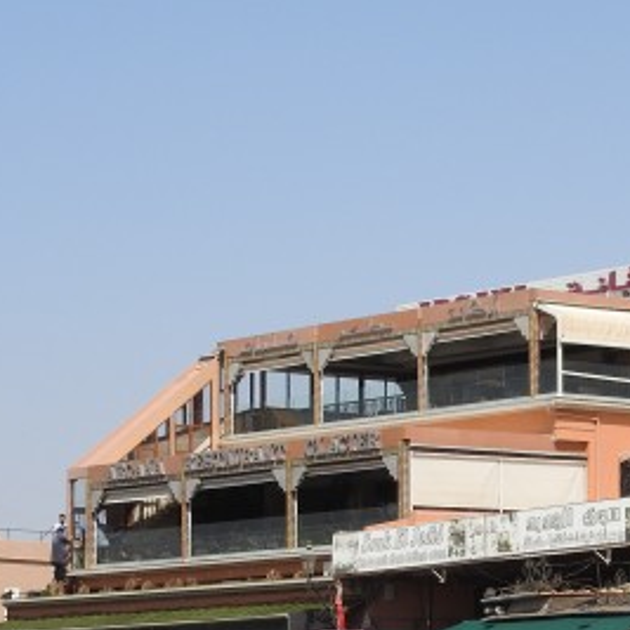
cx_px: 588
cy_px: 531
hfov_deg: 10.9
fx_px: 3274
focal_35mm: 159
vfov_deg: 10.9
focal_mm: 10.7
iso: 100
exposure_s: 1/1250
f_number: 4.2
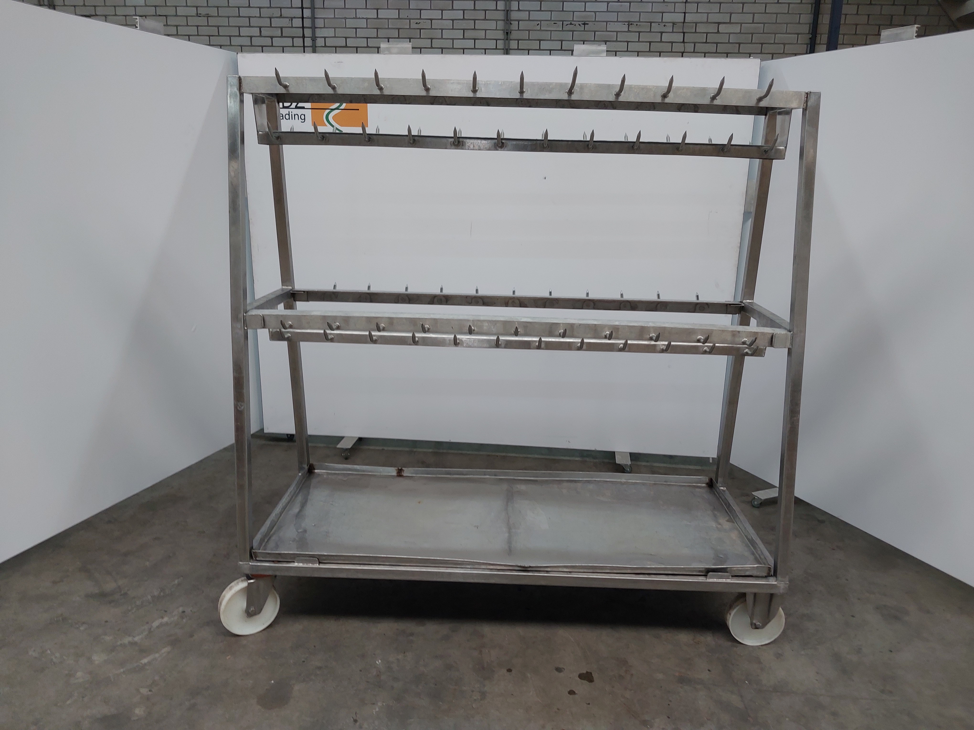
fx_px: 760
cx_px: 487
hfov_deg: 65.3
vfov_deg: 51.4
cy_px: 365
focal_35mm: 27
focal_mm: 4
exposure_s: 1/50
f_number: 1.8
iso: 50
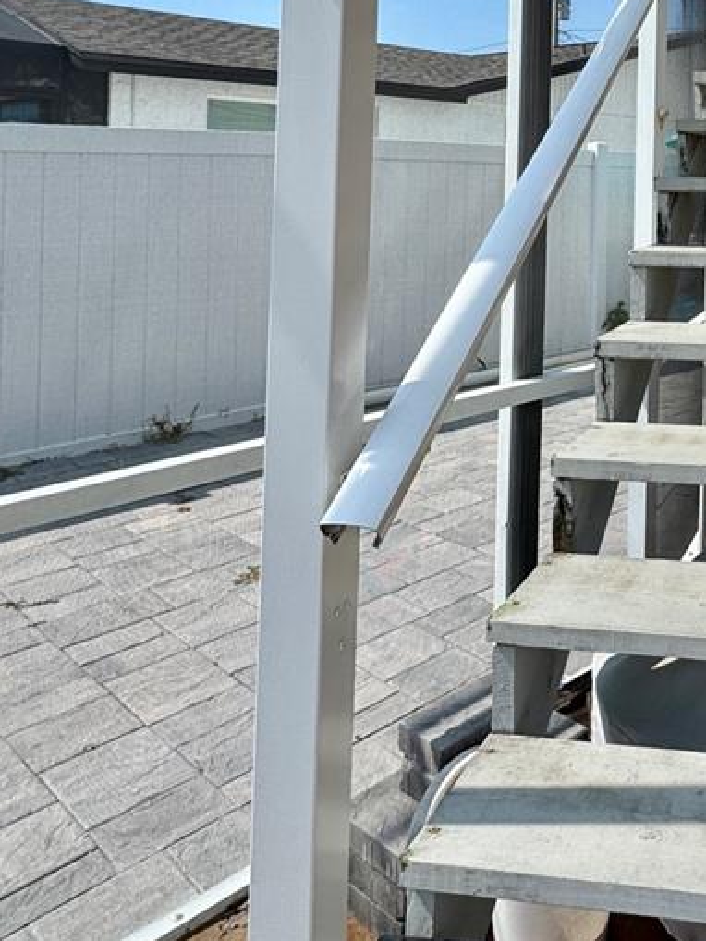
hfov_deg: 36.9
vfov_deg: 51.2
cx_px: 758
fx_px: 897
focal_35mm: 33
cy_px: 163
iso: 40
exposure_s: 1/932
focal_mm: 2.22
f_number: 2.2
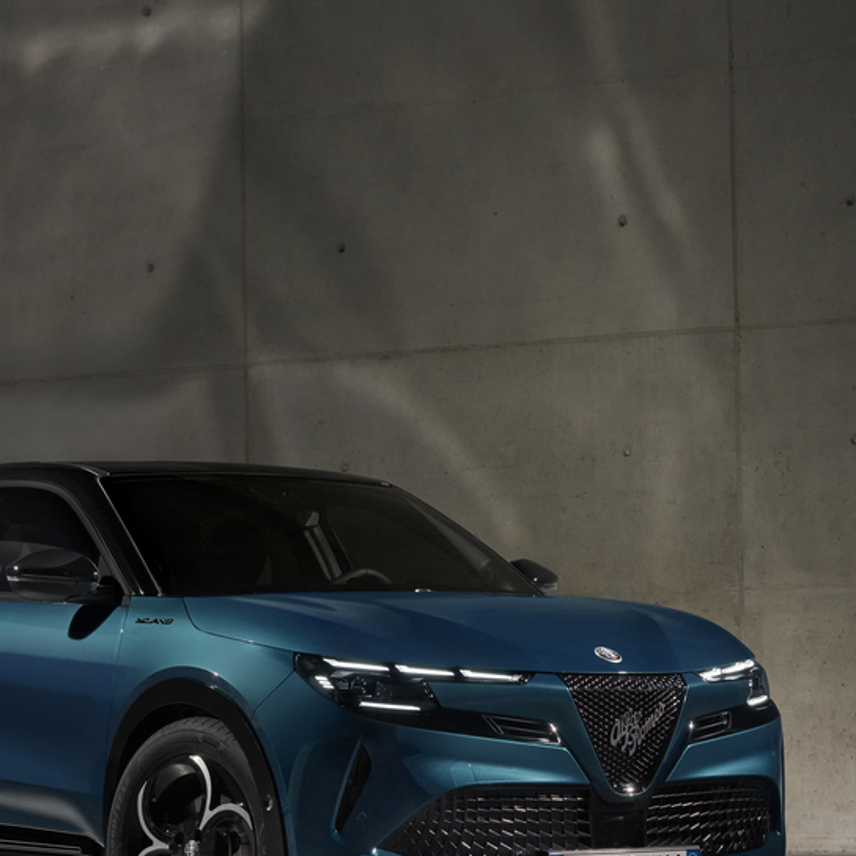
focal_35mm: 115
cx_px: 329
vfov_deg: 15.1
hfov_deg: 15.1
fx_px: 3217
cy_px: 487
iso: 400
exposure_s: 1/40
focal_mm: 46
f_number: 8
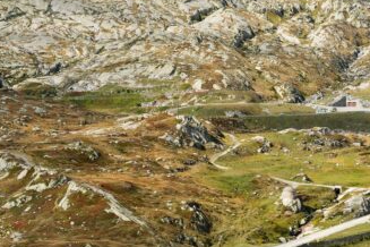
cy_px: 151
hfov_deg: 16.0
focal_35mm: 122
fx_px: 1254
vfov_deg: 11.2
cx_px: 462
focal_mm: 39
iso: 400
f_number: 10
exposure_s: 1/250
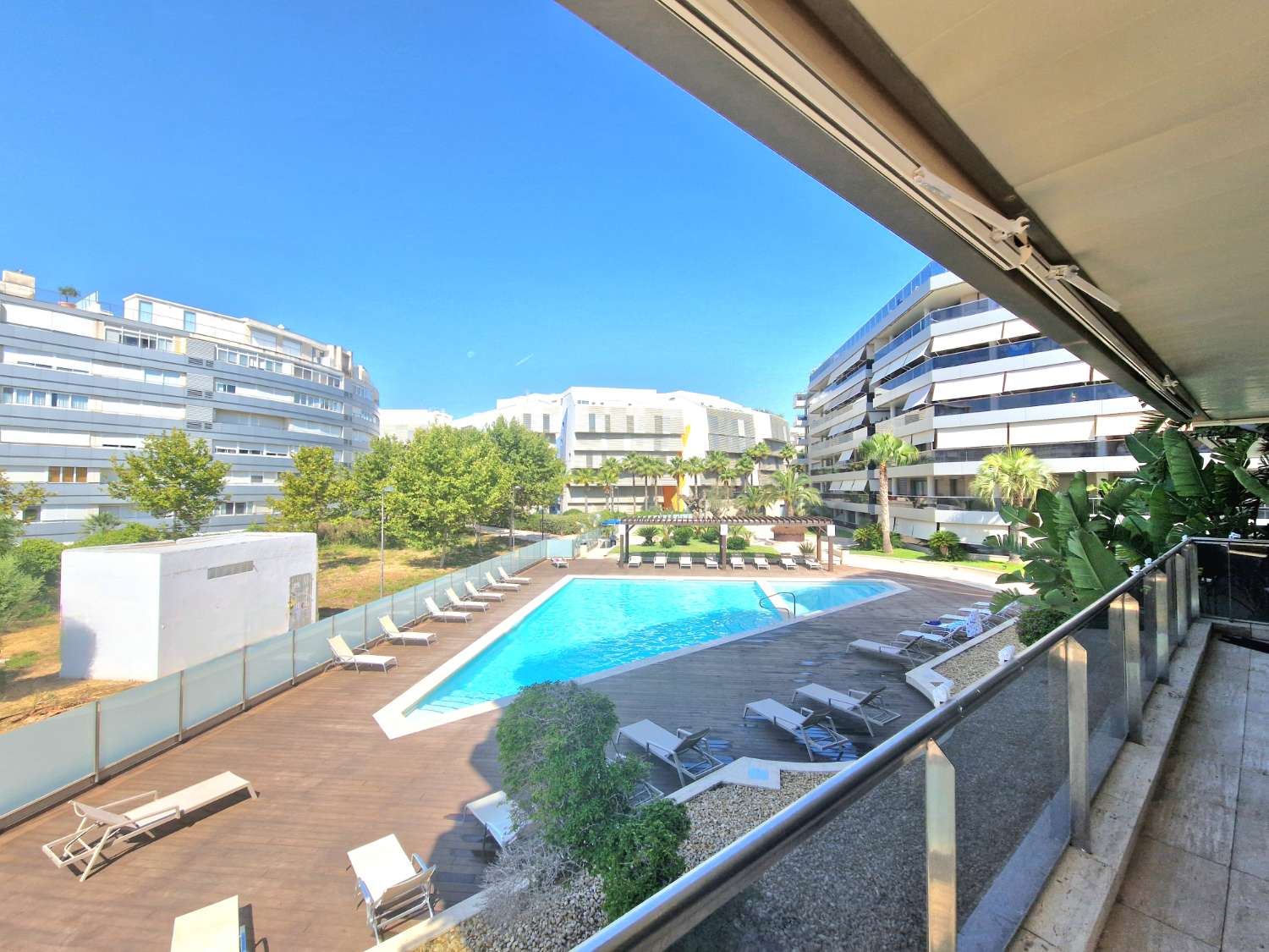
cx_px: 634
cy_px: 476
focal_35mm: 13
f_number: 2.2
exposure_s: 1/2500
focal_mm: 2.2
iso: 50
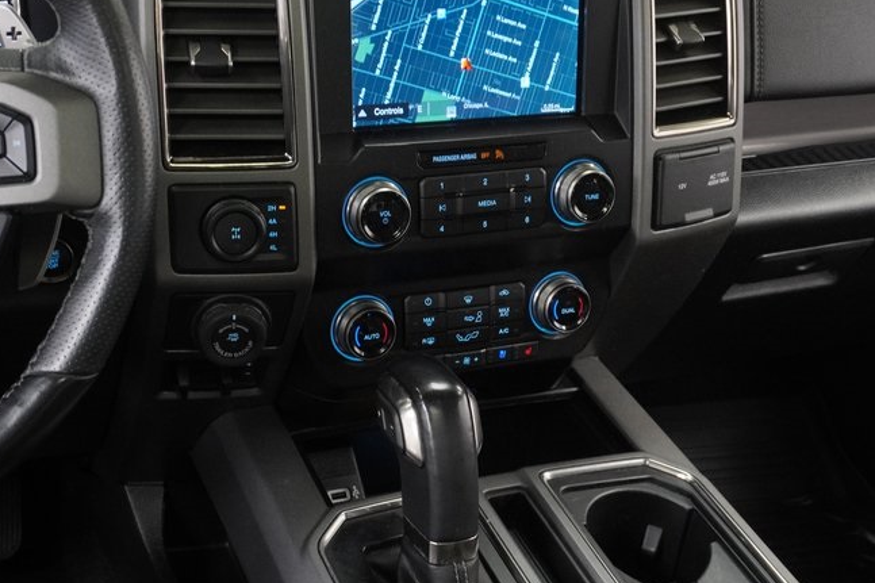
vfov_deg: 23.8
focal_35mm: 57
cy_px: 293
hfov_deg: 35.1
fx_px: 1385
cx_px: 445
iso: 1600
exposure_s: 1/50
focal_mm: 24
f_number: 4.5
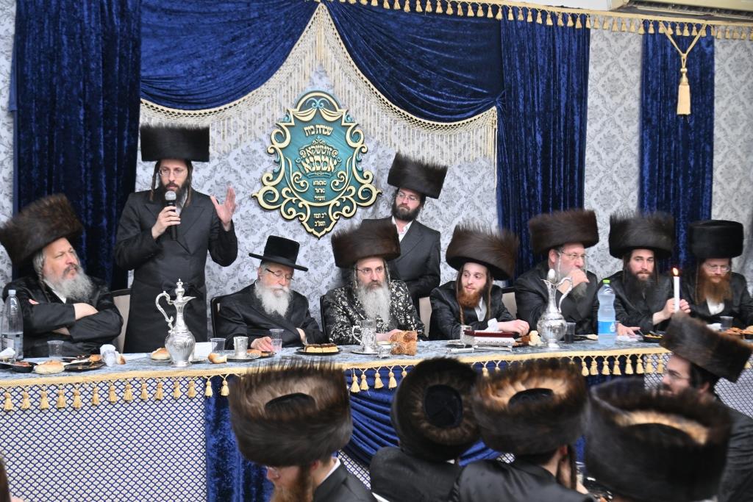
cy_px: 251
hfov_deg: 39.6
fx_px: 1046
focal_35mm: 50
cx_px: 376
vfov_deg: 27.0
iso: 500
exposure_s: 1/160
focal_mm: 50
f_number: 4
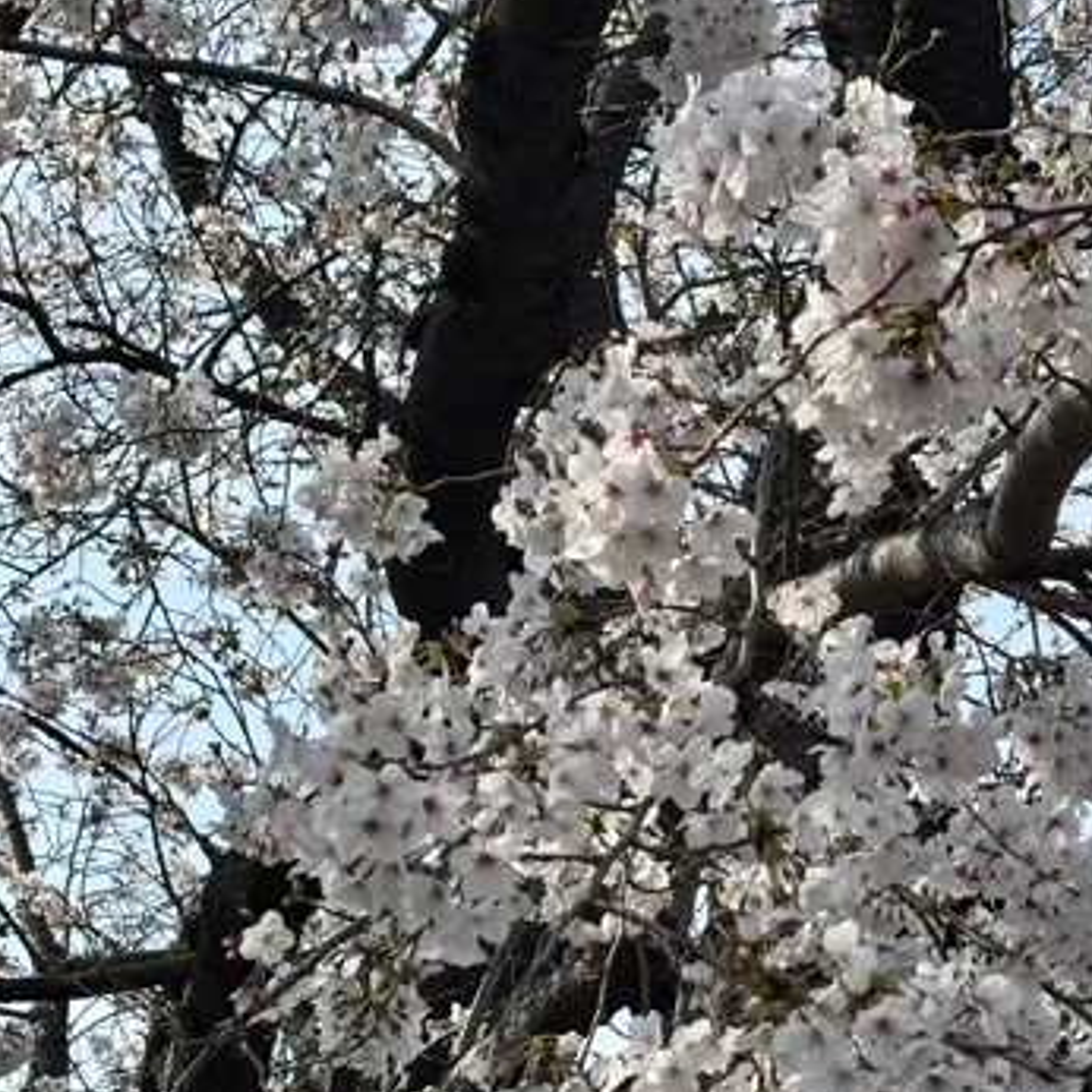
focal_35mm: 93
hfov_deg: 18.6
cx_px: 795
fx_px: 3319
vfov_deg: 18.6
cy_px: 753
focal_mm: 5.96
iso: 32
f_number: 1.6
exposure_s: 1/2024
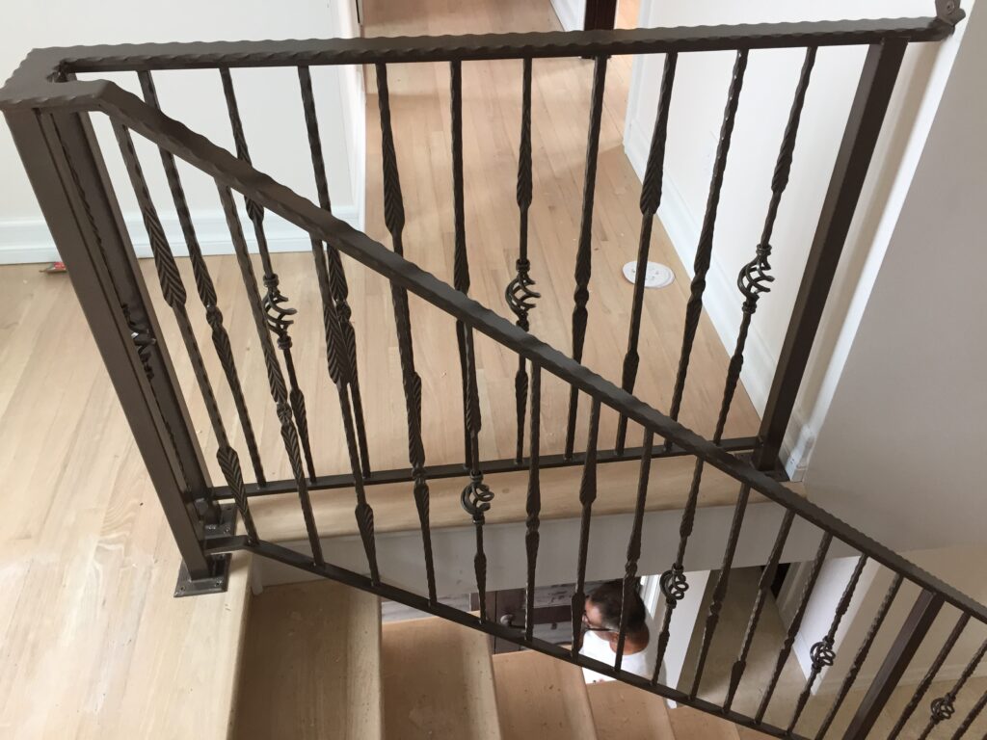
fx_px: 827
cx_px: 494
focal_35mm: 29
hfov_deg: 61.7
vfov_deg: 48.2
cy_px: 370
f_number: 2.2
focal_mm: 4.15
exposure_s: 1/30
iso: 40
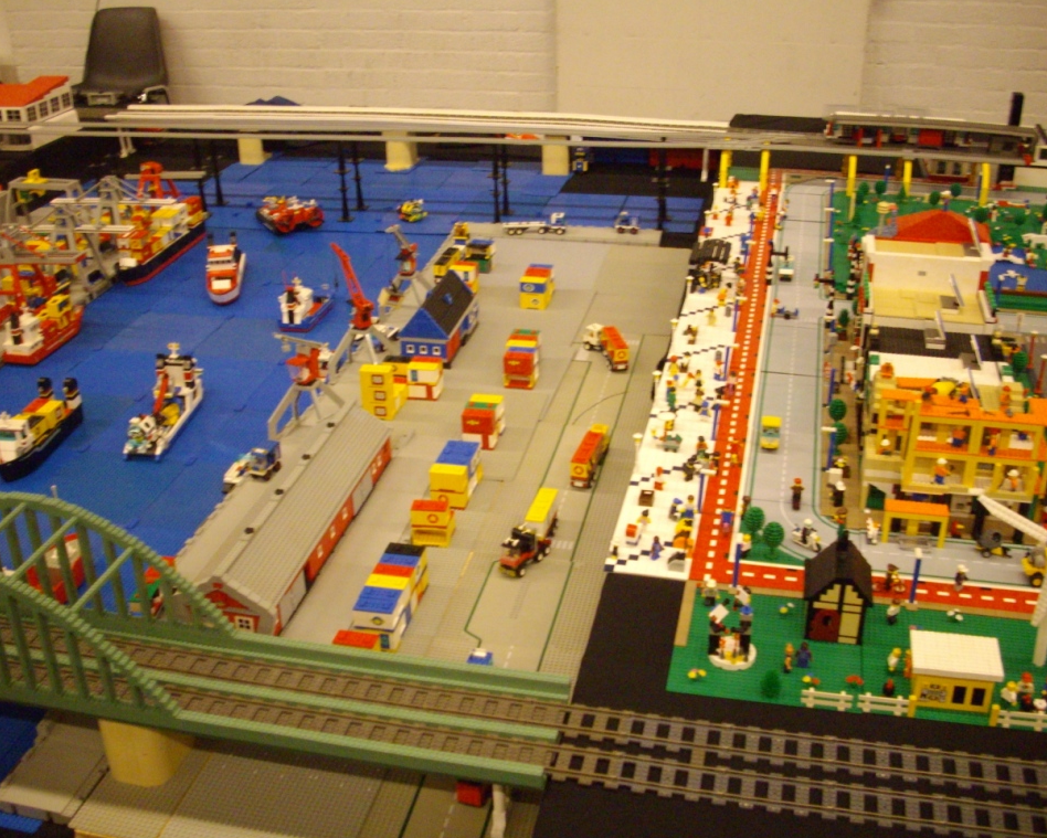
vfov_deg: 38.2
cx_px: 501
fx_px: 1209
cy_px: 420
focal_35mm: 39
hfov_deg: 46.8
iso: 400
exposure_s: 1/13
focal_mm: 6.2
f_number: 2.8
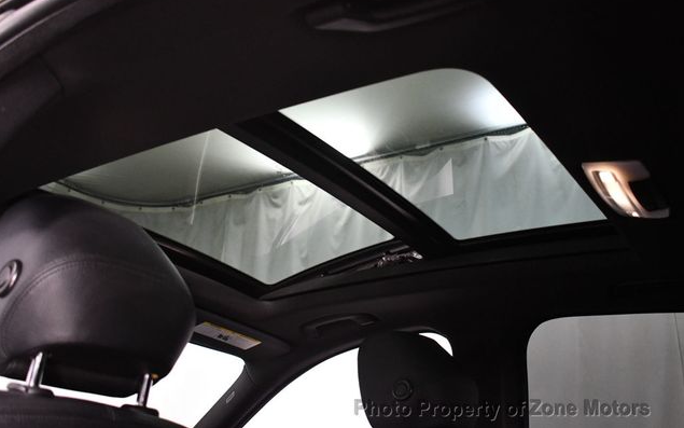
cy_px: 198
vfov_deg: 34.4
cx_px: 341
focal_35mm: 37
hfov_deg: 52.7
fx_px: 690
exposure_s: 1/125
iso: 2200
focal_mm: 18
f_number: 3.5
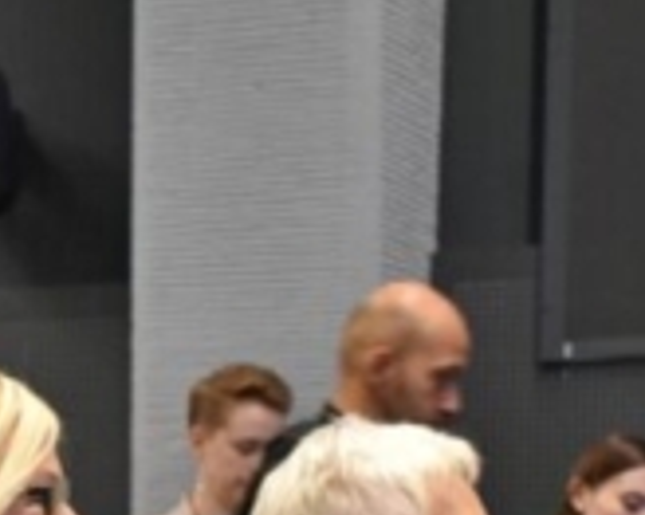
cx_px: -98
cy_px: 826
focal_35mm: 187
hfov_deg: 10.2
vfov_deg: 8.1
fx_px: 3568
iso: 3200
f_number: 4.5
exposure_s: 1/40
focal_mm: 34
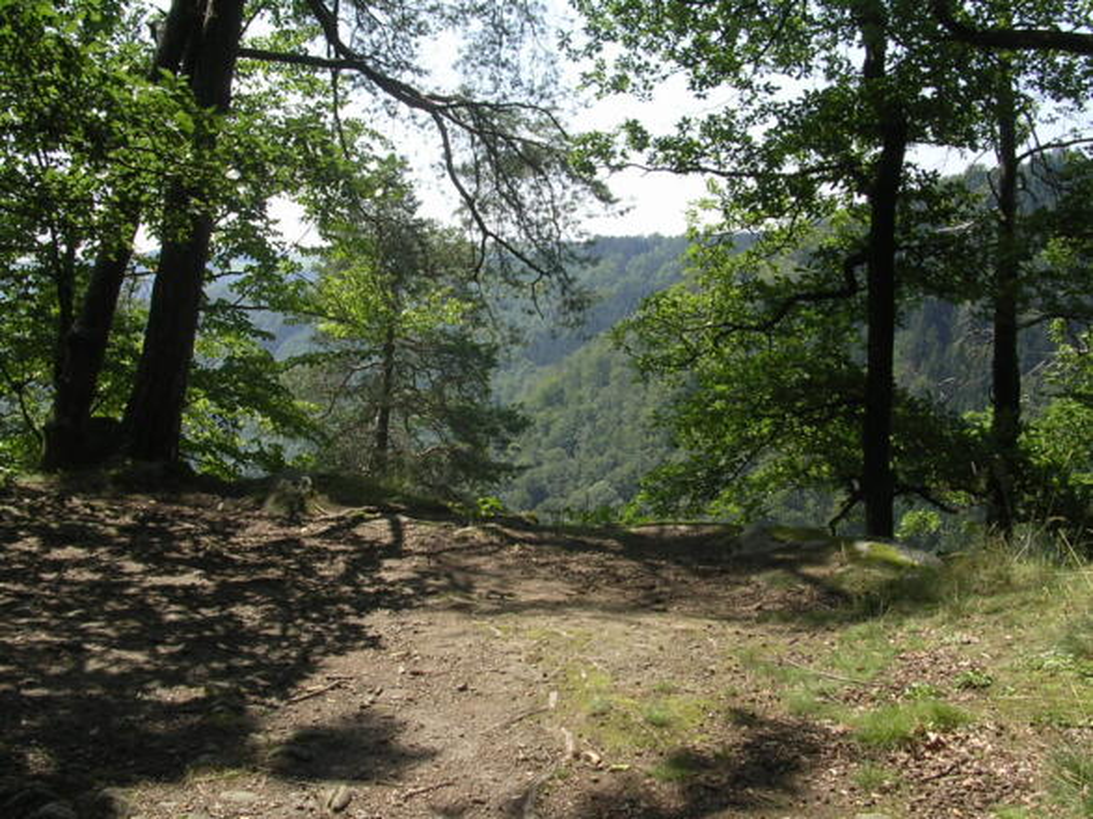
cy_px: 410
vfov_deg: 37.7
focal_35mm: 38
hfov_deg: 49.0
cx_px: 546
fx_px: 1200
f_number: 5.6
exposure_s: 1/145
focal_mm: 5.8
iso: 100
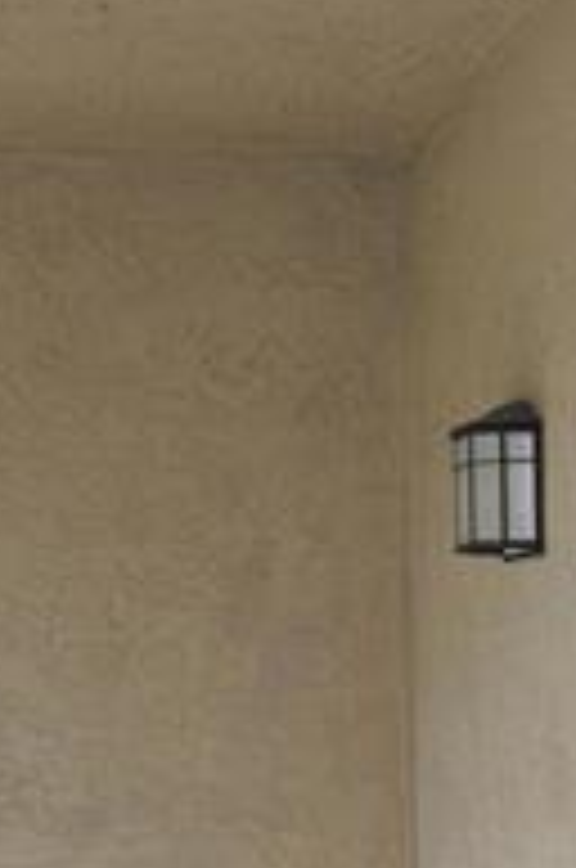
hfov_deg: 16.2
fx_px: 2023
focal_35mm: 84
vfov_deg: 22.8
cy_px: 958
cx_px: 392
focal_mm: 18
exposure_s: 1/125
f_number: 3.5
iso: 400
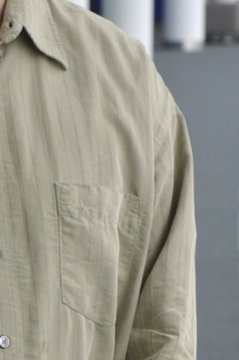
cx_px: -46
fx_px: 2124
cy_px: 111
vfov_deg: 9.7
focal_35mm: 213
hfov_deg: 6.4
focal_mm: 52
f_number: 5.6
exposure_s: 1/125
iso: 400
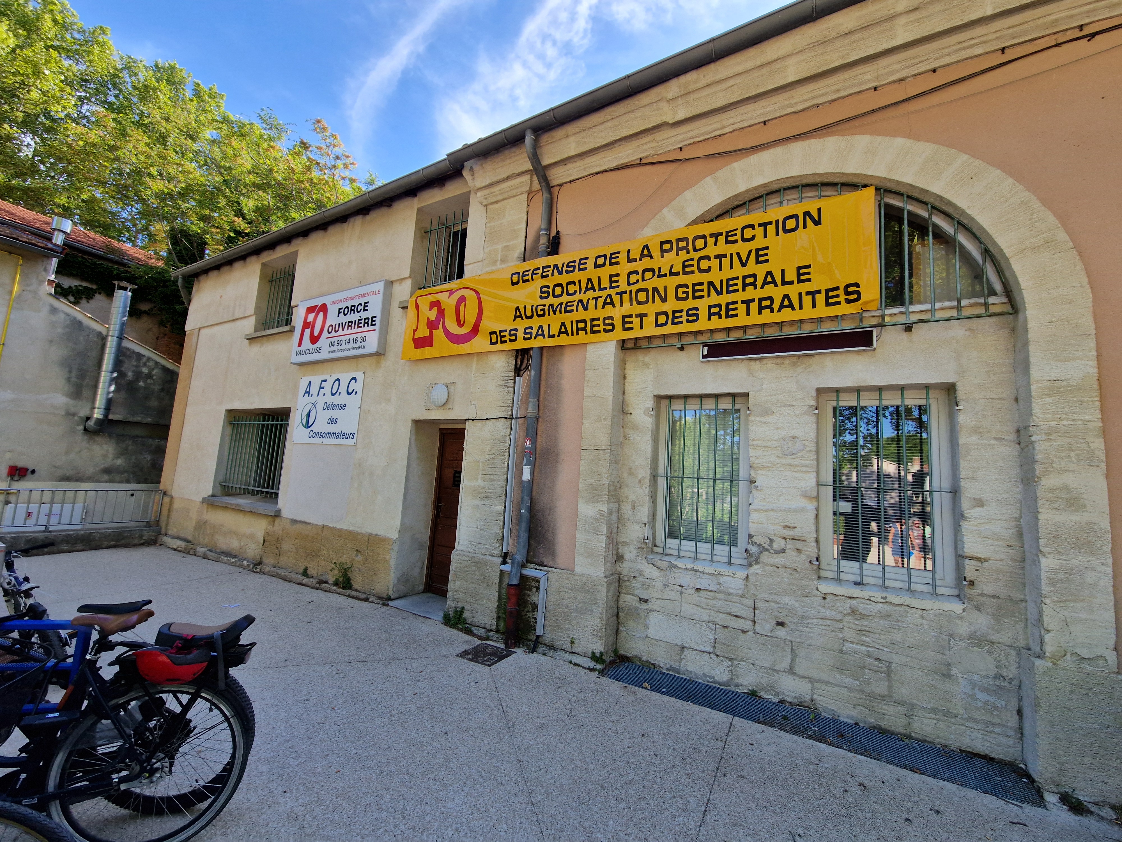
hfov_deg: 106.2
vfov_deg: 89.9
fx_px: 421
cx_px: 561
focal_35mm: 13
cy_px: 421
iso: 50
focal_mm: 2.2
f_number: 2.2
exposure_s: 1/652
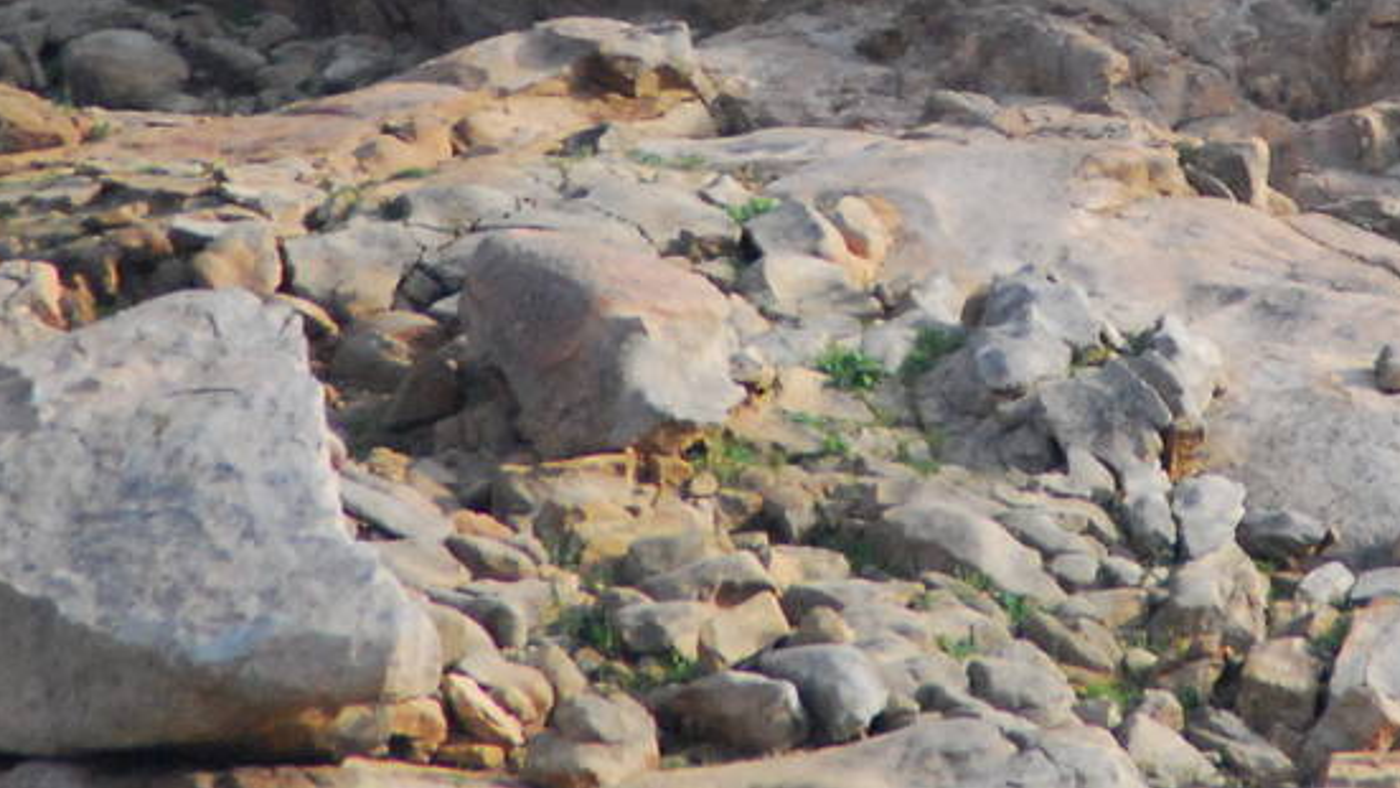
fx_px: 33932
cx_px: 925
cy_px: -210
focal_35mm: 914
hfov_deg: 2.4
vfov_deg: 1.3
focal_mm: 200
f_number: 6.3
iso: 1250
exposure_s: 1/1600
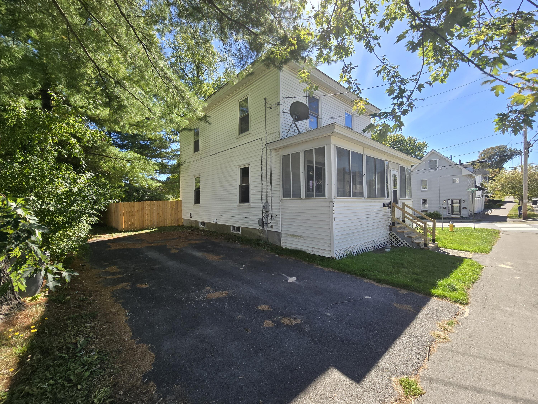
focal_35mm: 13
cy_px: 202
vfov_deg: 89.9
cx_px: 269
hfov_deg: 106.2
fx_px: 202
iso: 50
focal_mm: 2.2
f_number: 2.2
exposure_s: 1/904
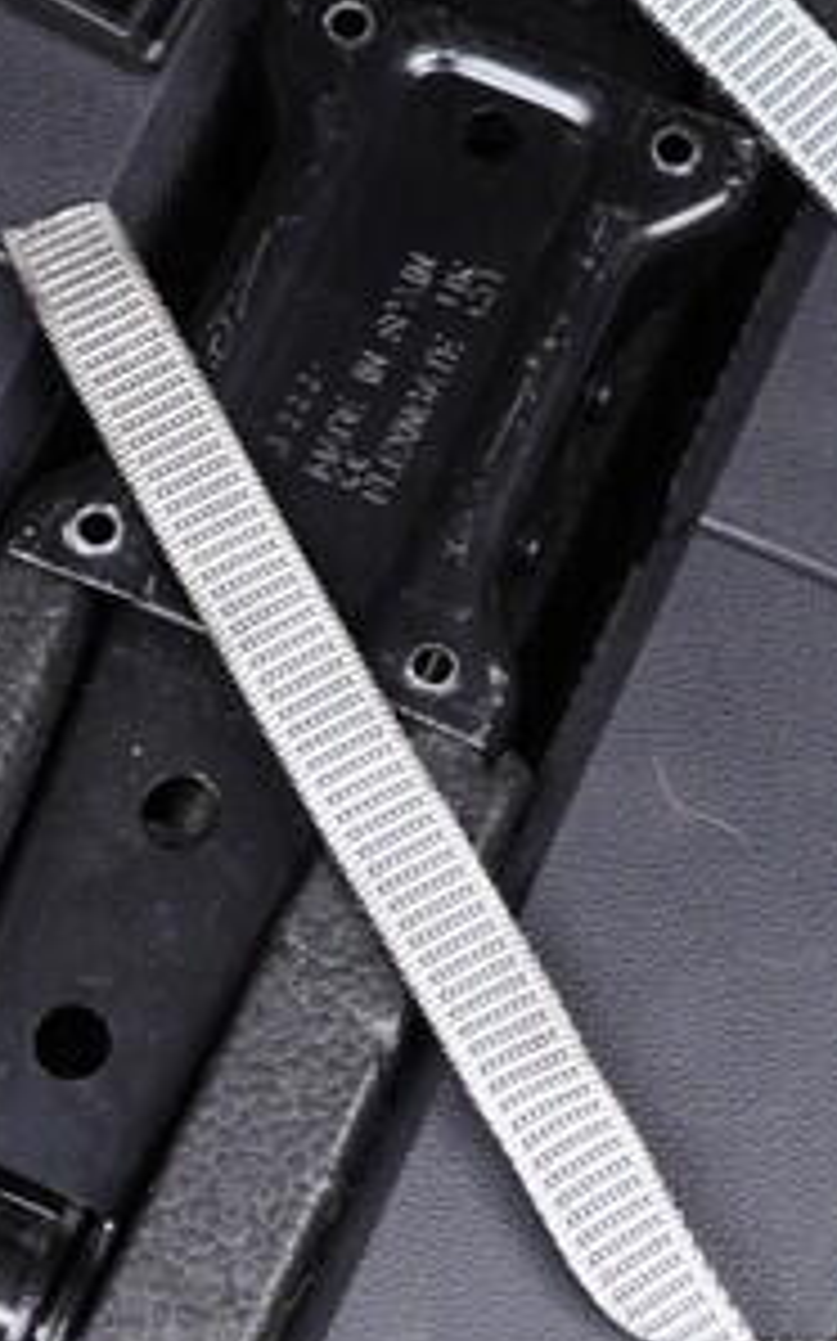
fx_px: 4603
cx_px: 256
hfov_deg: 10.4
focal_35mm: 126
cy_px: 817
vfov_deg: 16.6
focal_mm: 24
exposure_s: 1/40
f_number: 2.8
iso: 400
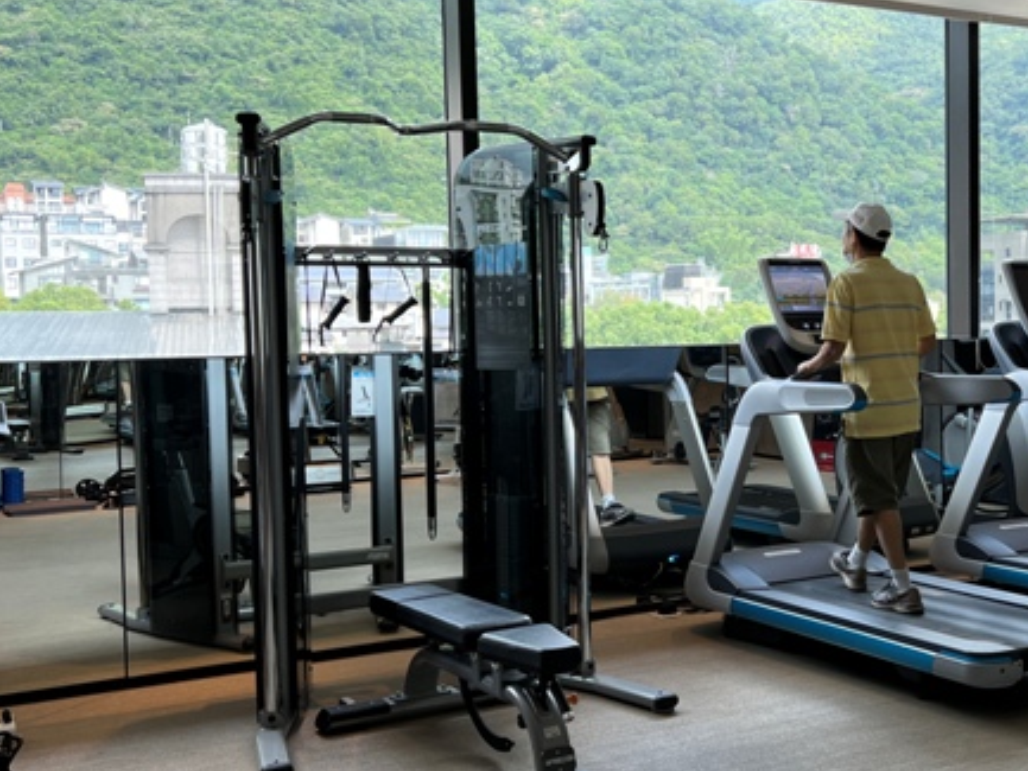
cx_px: 757
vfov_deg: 30.3
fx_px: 1426
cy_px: 382
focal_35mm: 48
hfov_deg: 38.7
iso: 32
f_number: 1.5
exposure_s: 1/100
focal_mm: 5.7
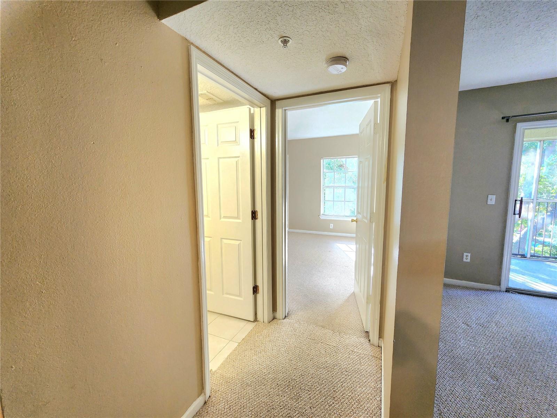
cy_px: 209
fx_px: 209
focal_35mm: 13
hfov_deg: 106.2
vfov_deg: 89.9
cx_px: 278
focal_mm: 2.2
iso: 125
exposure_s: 1/60.2
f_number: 2.2
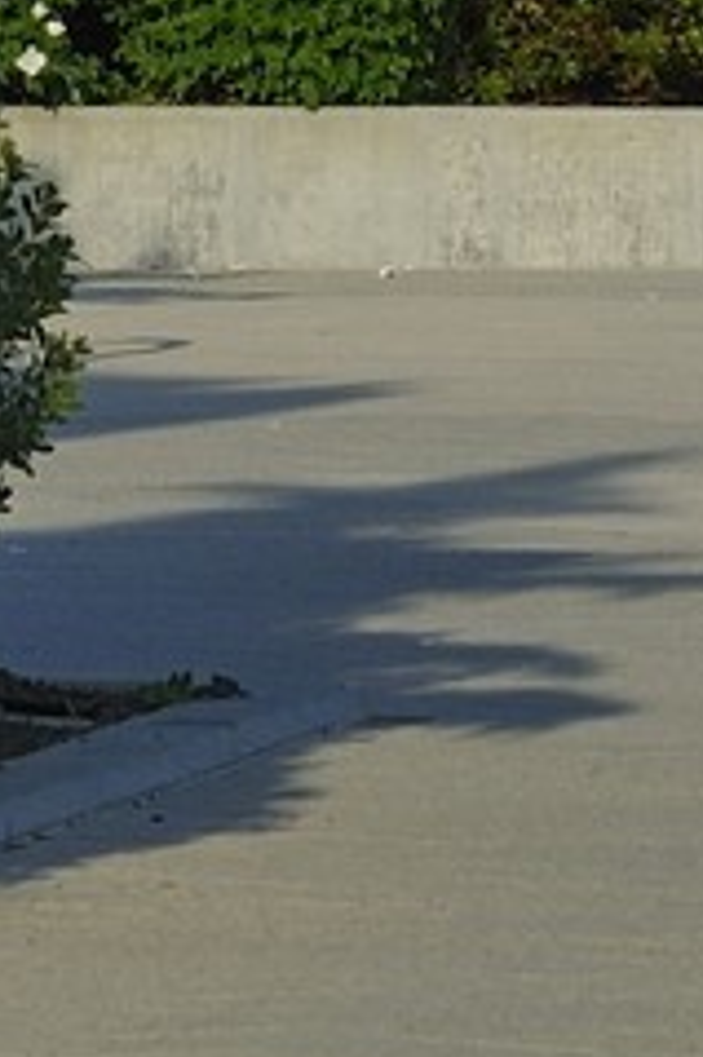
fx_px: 21559
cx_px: 1105
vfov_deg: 2.8
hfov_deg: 1.9
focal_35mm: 735
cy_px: -2286
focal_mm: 110
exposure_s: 1/250
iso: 200
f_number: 10
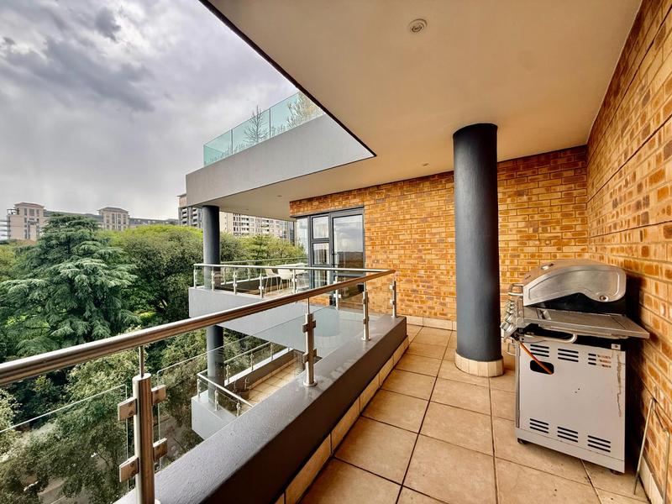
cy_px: 252
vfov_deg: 85.7
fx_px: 272
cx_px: 336
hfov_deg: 102.1
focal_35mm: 14
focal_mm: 2.22
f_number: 2.2
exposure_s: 1/99
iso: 50
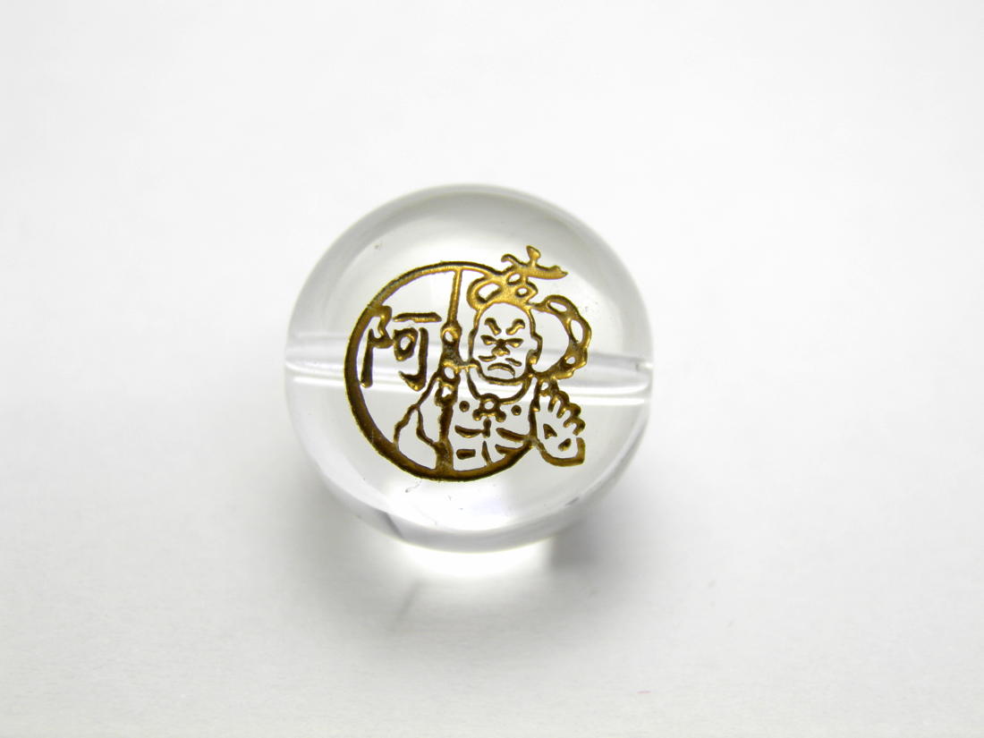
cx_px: 492
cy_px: 369
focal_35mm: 84
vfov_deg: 17.6
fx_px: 2388
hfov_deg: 23.3
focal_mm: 15.2
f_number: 3.9
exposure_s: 1/50
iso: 80
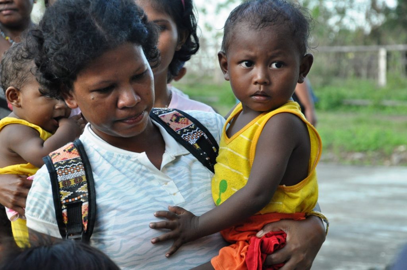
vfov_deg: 14.0
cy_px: 135
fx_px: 1101
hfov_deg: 20.9
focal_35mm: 98
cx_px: 204
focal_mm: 65
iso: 800
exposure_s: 1/500
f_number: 5.3
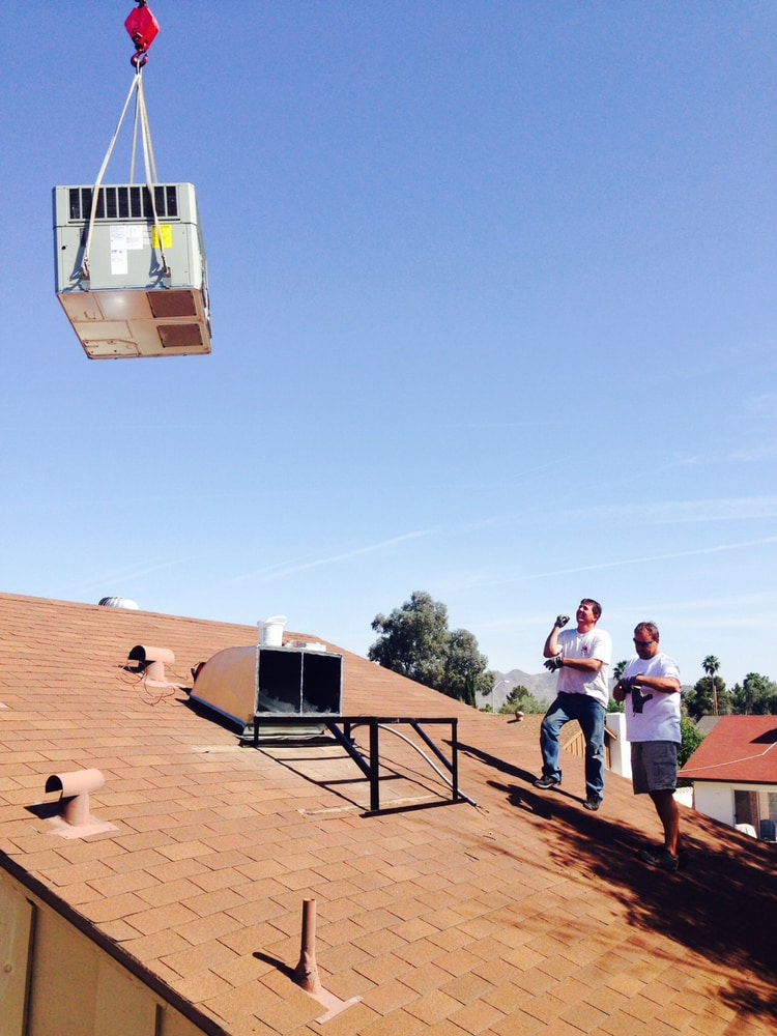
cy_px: 518
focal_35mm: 33
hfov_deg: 42.9
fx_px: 988
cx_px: 388
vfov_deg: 55.4
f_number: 2.4
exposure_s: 1/1748
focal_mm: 4.12
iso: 50
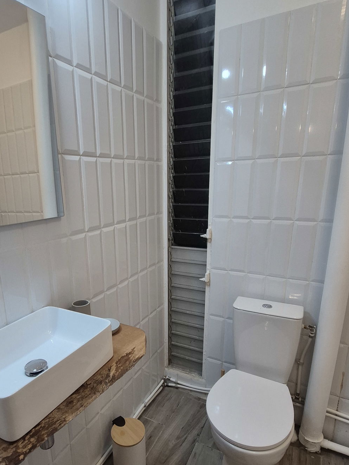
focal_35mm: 21
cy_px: 261
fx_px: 282
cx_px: 152
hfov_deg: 63.2
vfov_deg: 78.7
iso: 100
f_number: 2.2
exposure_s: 1/50
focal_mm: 1.74
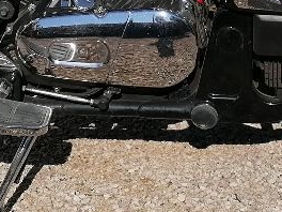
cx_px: 175
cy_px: -102
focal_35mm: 131
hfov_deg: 15.0
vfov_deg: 10.9
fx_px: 1067
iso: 50
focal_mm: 4.75
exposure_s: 1/2924
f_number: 1.8
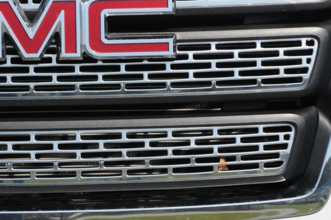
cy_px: 30
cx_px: 39
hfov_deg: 4.4
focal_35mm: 473
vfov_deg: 2.9
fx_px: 4344
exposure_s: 1/8000
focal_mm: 116
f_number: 7.1
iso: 1800
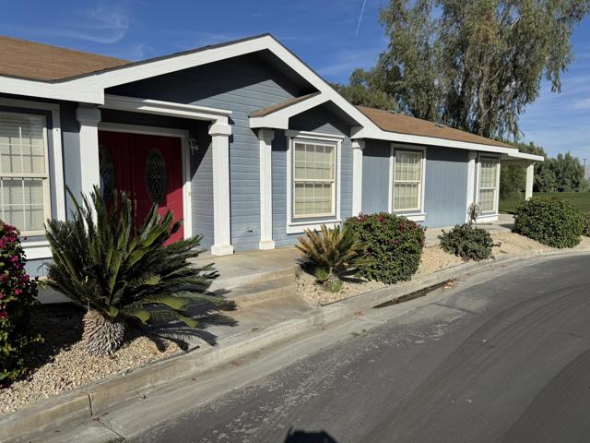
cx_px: 295
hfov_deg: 71.6
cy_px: 222
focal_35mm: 24
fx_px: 409
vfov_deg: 56.8
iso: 80
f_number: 1.78
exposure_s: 1/10417
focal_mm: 6.76
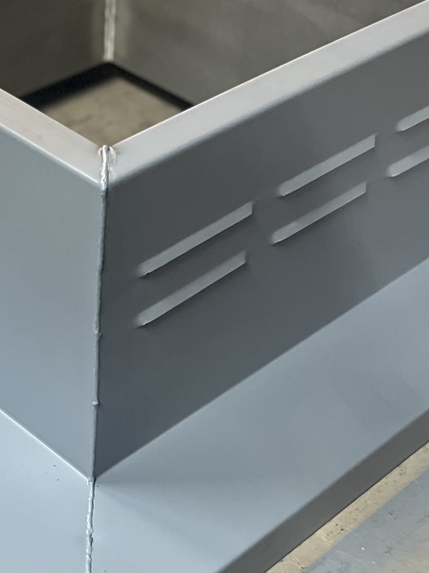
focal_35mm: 71
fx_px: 1174
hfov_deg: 20.5
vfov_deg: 27.3
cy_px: 379
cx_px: 96
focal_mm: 5.1
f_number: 1.6
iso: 400
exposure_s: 1/40
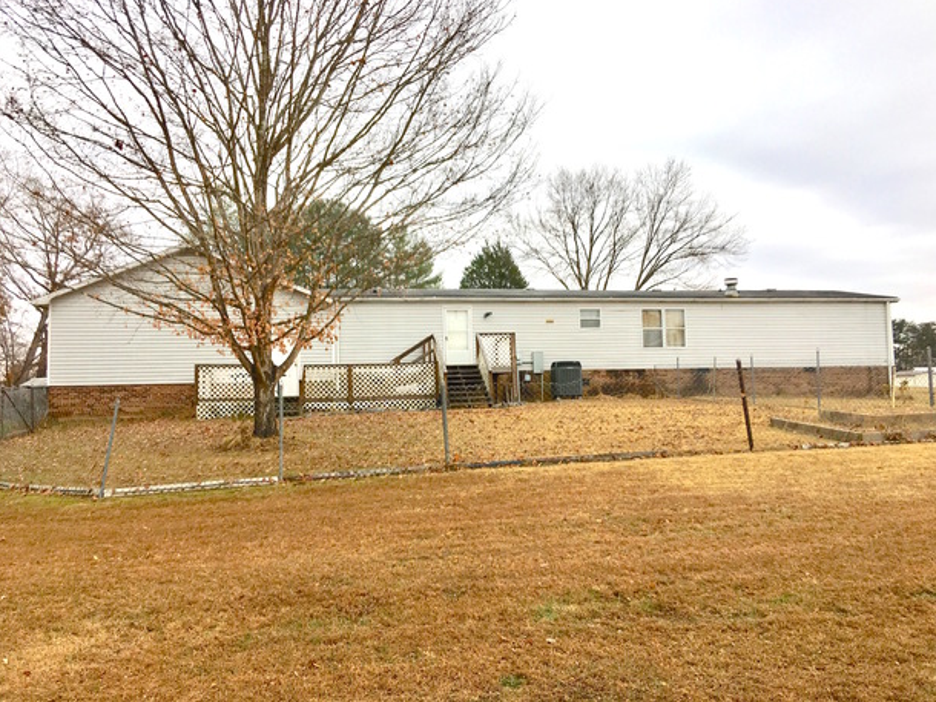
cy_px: 342
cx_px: 464
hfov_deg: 60.0
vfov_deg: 46.8
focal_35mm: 30
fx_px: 811
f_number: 2.2
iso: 25
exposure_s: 1/287
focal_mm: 4.15
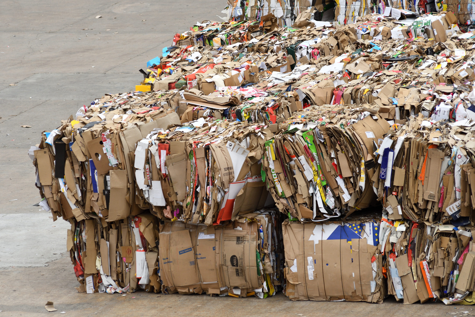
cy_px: 158
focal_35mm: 300
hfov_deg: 6.9
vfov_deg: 4.6
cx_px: 238
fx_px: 3958
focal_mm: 200
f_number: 11
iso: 400
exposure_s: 1/1250
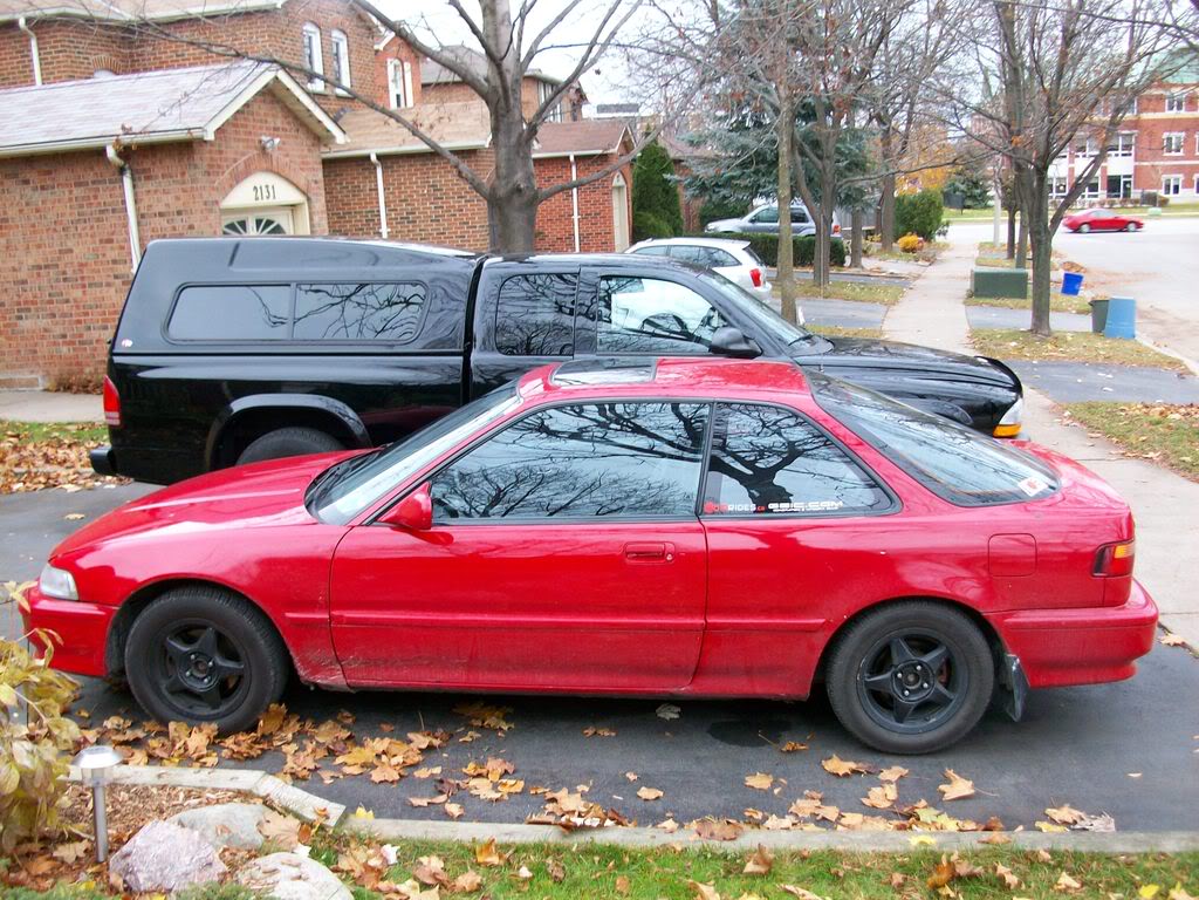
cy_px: 450
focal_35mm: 34
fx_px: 1178
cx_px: 600
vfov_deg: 41.8
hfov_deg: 54.0
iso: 80
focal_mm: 5.7
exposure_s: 1/108
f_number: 2.8
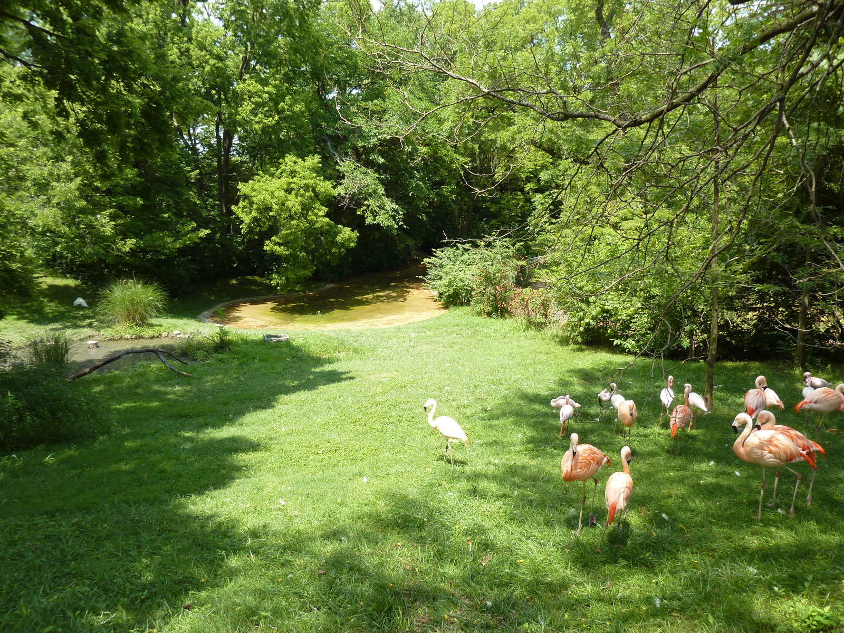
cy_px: 316
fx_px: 610
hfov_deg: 69.4
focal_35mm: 25
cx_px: 422
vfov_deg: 54.9
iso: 160
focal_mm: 4.1
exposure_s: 1/500
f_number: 3.3
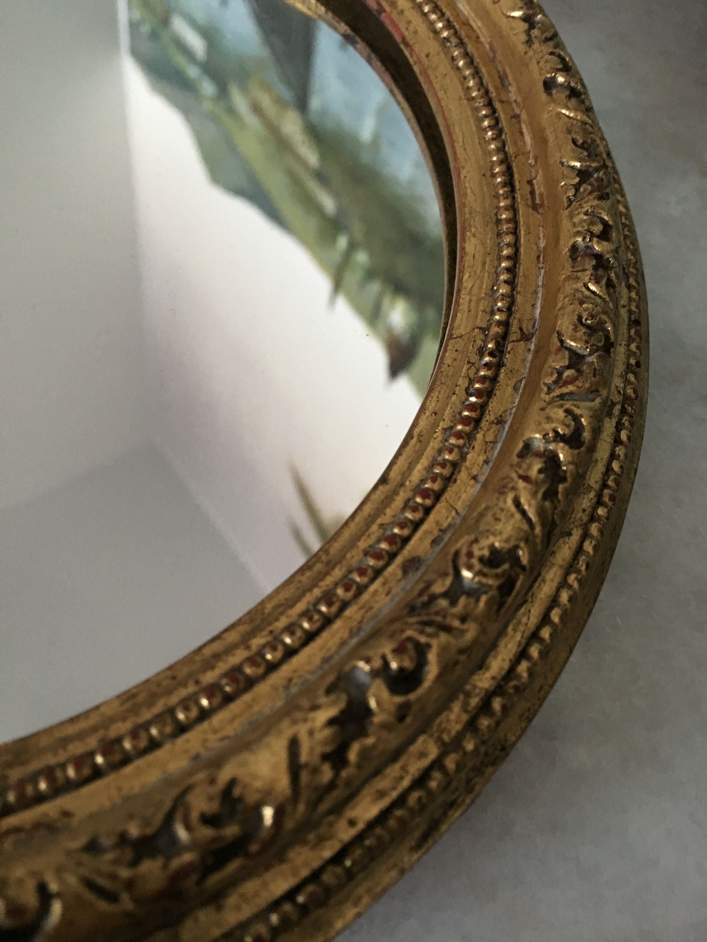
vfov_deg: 61.7
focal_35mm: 29
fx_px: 790
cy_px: 471
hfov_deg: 48.2
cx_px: 354
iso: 200
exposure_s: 1/20
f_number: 2.2
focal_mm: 4.15
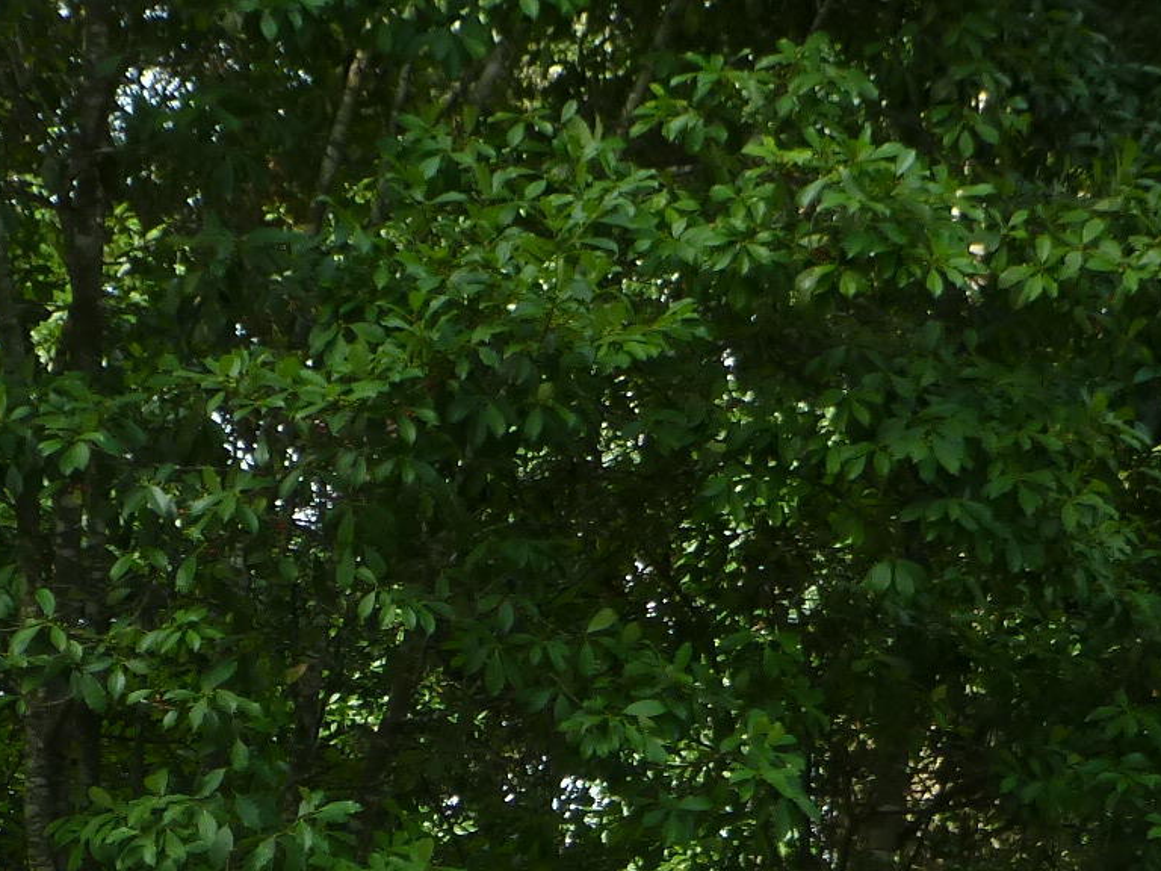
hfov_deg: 15.2
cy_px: 1440
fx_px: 4360
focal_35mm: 130
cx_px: 661
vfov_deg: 10.8
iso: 100
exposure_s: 1/160
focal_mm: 6.9
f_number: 3.9
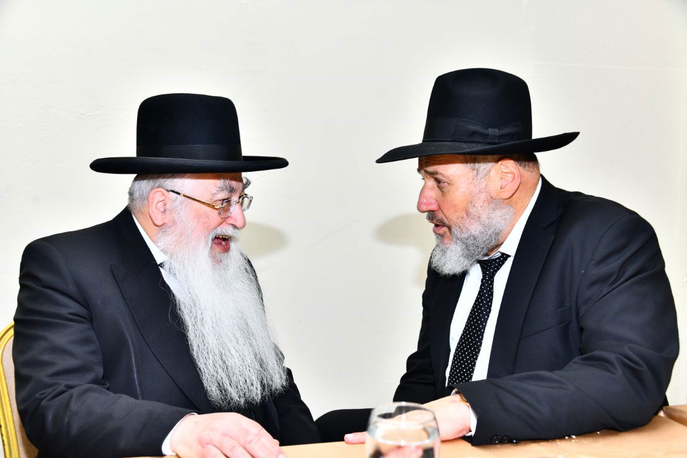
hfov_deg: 48.5
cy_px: 229
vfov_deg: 33.4
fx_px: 763
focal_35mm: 40
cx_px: 344
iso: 800
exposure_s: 1/160
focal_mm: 40
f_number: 5.6
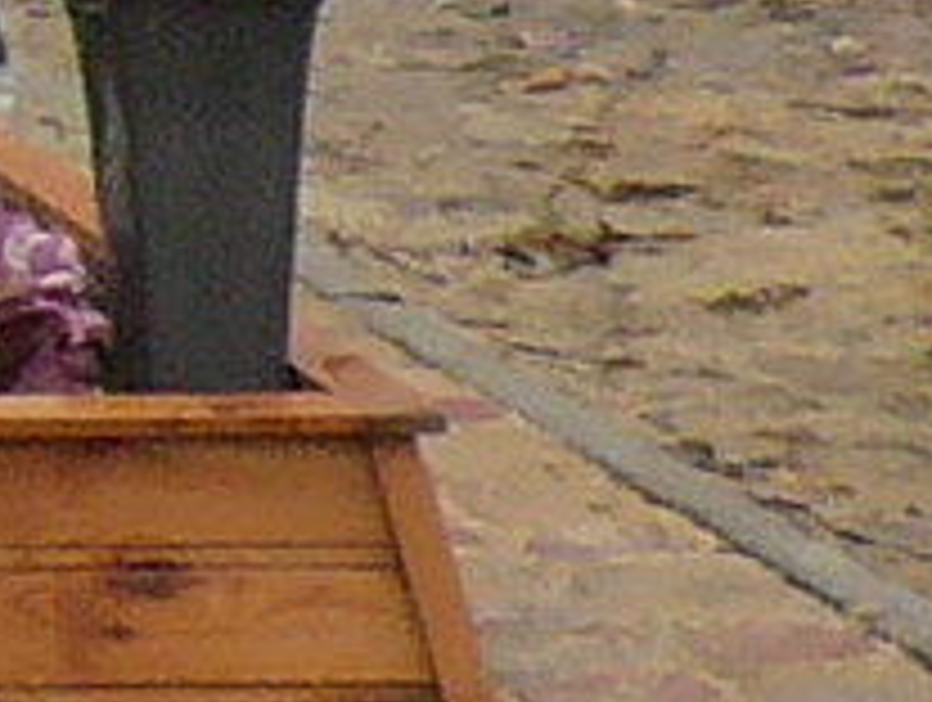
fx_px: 9359
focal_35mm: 347
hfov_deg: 5.3
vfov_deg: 4.2
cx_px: -2116
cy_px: -1089
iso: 100
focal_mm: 4.9
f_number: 2.9
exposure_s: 1/40
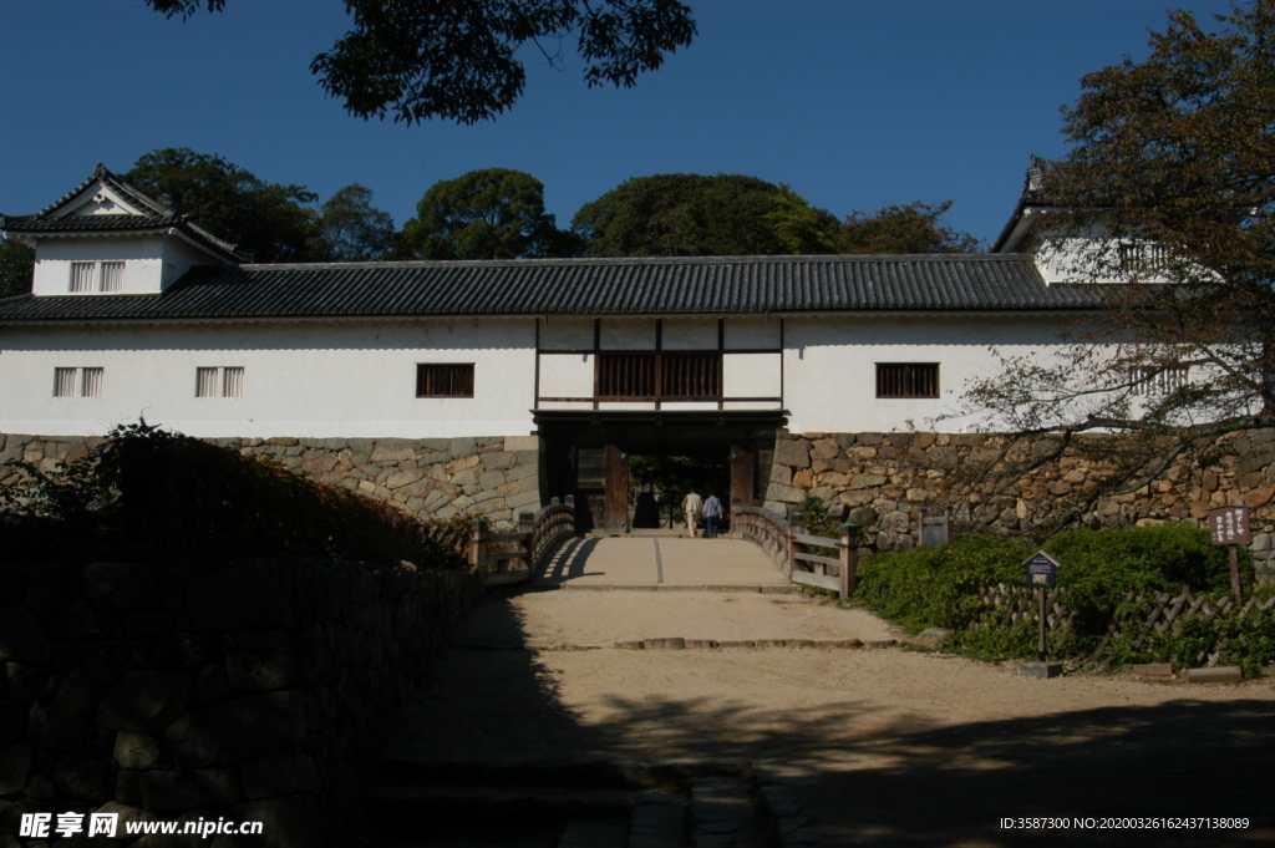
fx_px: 1274
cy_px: 424
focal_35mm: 36
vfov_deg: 36.8
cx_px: 638
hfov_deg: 53.2
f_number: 11
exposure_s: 1/500
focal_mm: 24
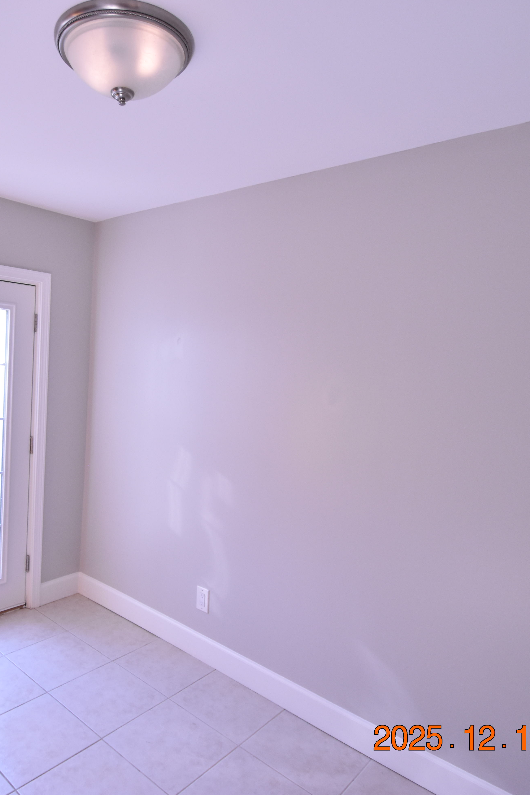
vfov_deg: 76.1
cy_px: 393
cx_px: 149
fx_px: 508
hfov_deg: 53.2
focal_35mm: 23
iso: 800
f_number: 3.5
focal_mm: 10
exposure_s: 1/125
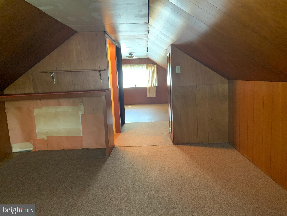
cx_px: 144
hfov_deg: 67.3
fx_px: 216
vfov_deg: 53.1
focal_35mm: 26
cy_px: 108
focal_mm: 4.25
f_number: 1.8
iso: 400
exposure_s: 1/40
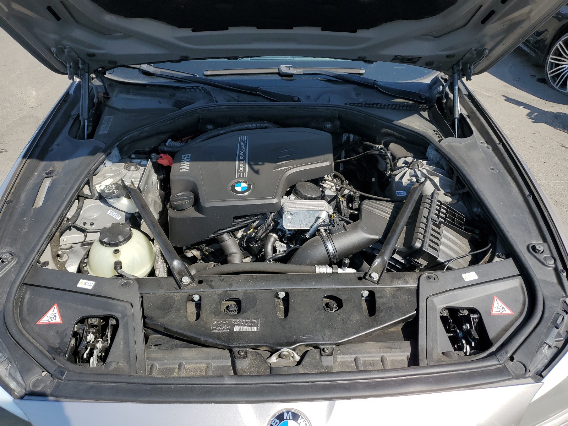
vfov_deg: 53.1
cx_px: 284
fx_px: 427
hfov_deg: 67.3
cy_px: 213
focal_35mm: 26
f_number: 1.5
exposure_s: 1/2000
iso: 50
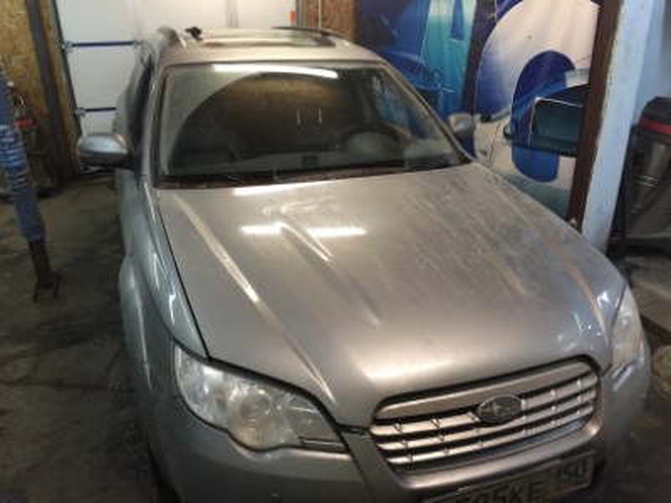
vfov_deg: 48.2
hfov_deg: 61.7
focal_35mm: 29
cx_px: 336
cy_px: 252
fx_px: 562
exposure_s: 1/33
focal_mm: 4.15
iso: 160
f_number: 2.2
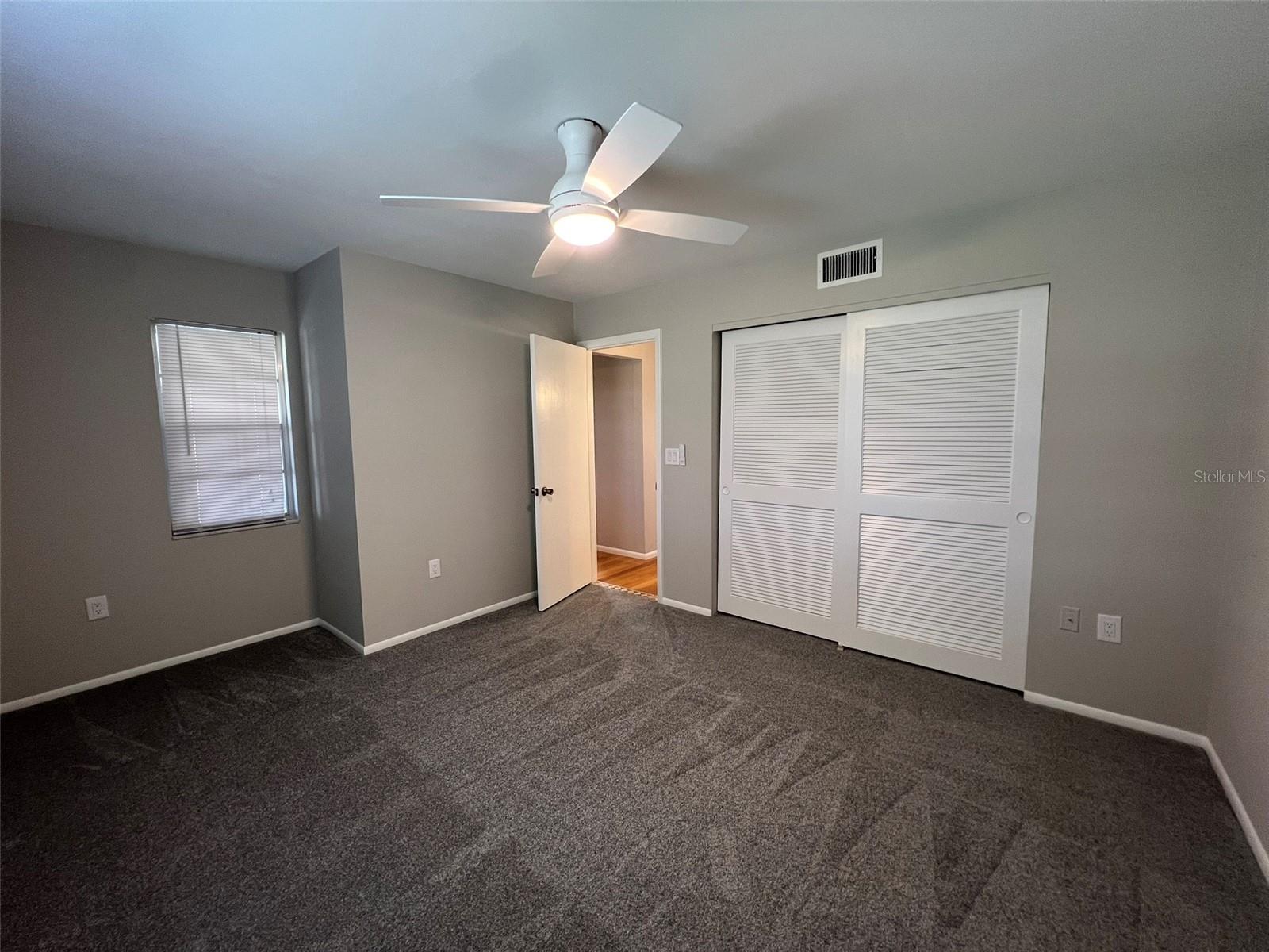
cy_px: 476
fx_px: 477
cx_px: 634
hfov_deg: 106.2
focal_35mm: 13
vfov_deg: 89.9
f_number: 1.8
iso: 200
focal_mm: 1.57
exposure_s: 1/60
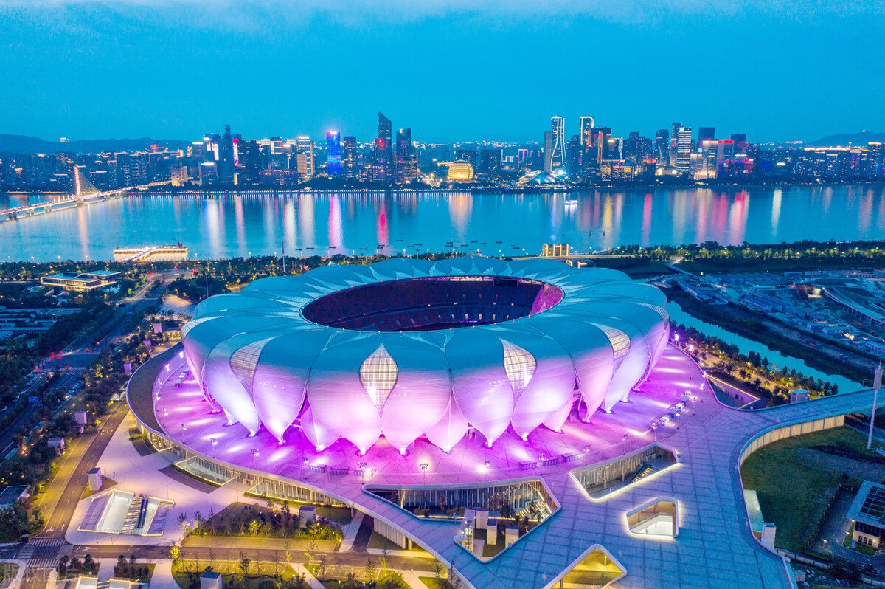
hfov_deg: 65.5
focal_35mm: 28
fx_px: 688
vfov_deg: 46.3
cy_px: 294
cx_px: 442
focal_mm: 10.26
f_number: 2.8
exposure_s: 1/6
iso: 200
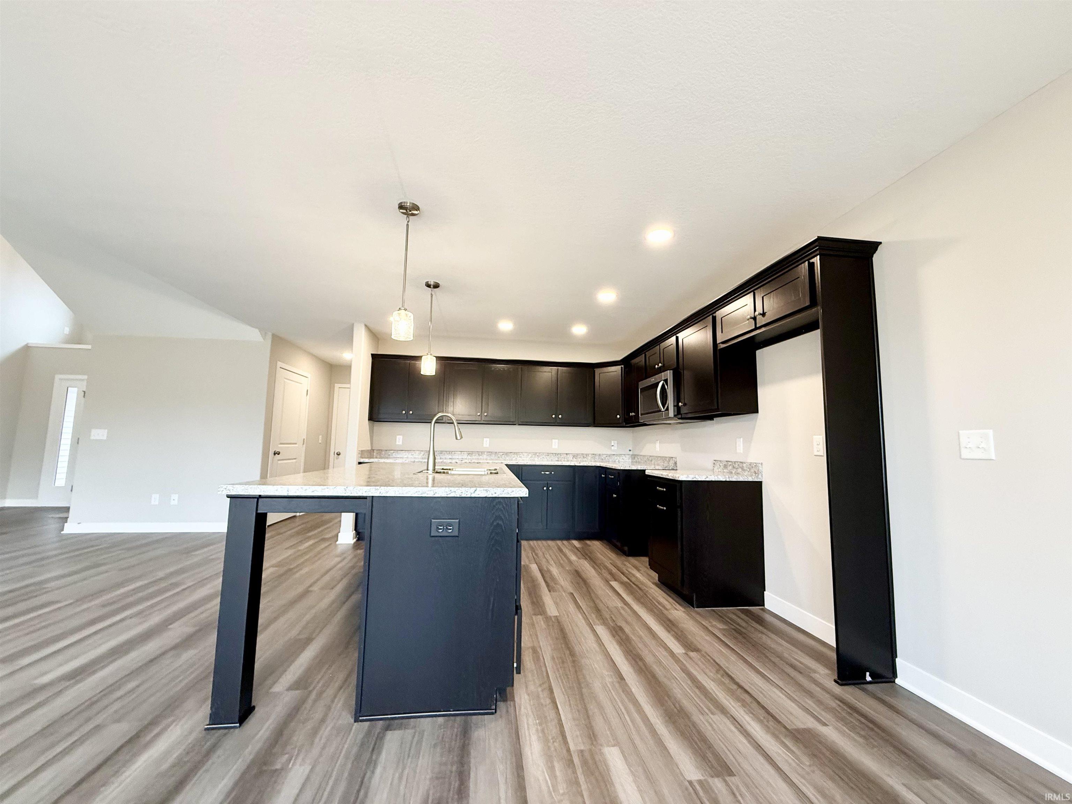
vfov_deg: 85.7
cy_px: 402
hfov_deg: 102.1
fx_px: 434
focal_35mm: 14
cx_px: 536
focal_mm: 2.22
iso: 320
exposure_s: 1/120
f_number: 2.2
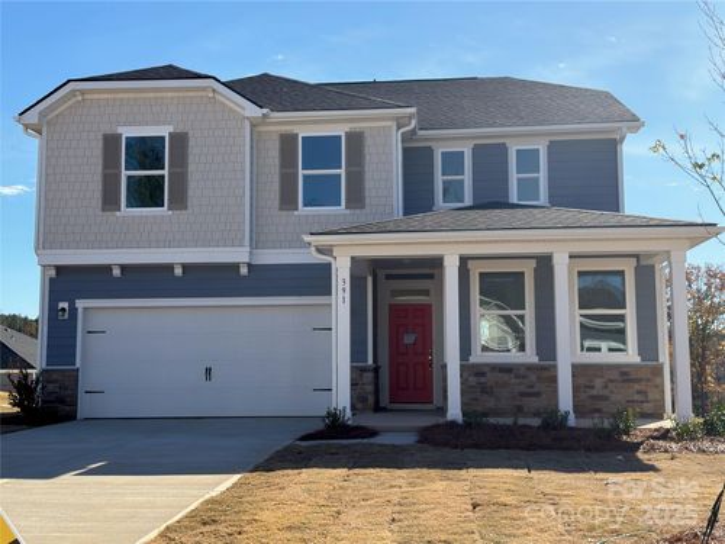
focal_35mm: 43
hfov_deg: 43.9
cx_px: 362
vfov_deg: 33.6
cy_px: 272
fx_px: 901
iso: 80
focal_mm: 6.76
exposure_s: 1/4739
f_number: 1.78
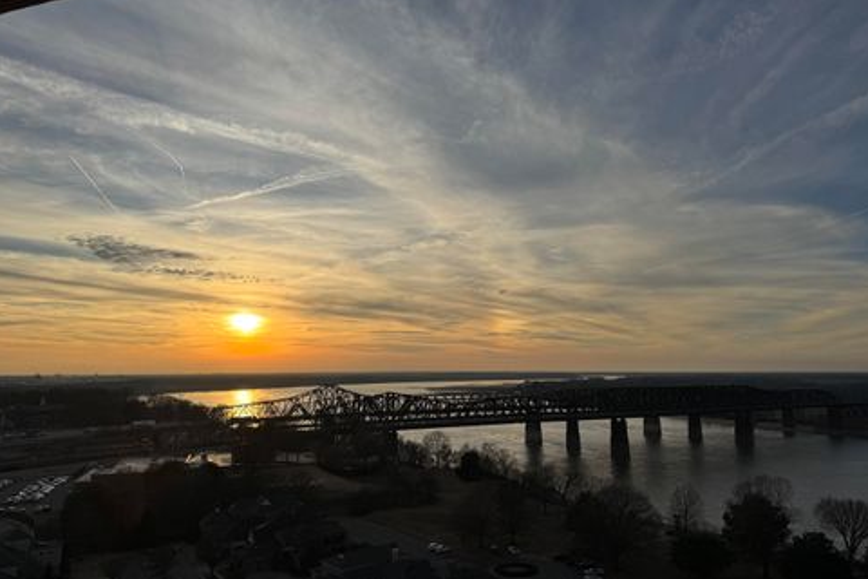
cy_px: 294
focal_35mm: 26
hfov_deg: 69.4
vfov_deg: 49.6
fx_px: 627
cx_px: 434
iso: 80
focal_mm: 6.76
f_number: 1.78
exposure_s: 1/7937
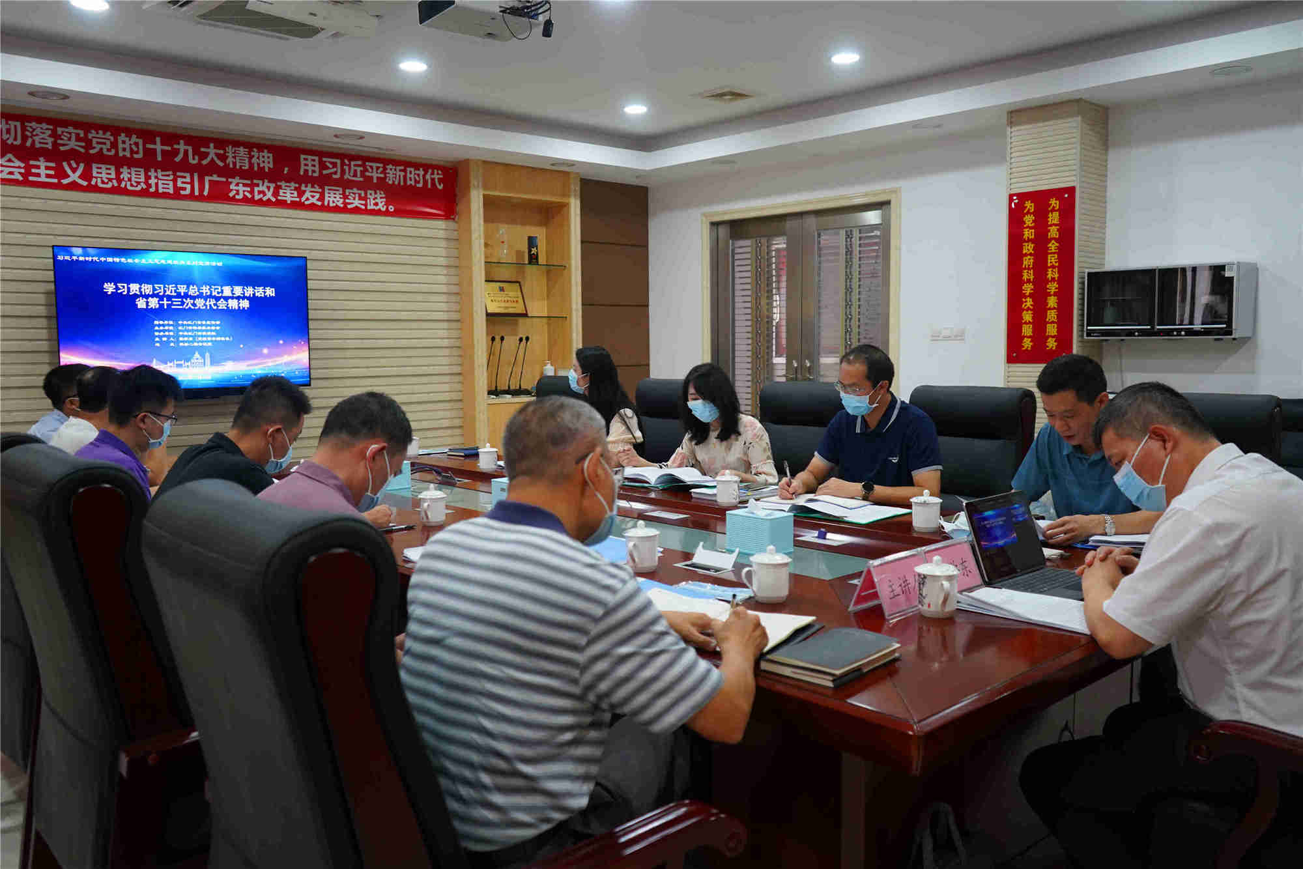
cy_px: 434
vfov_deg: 46.4
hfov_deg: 65.5
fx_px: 1014
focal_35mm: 28
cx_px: 652
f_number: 3.5
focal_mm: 28
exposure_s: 1/160
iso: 1600
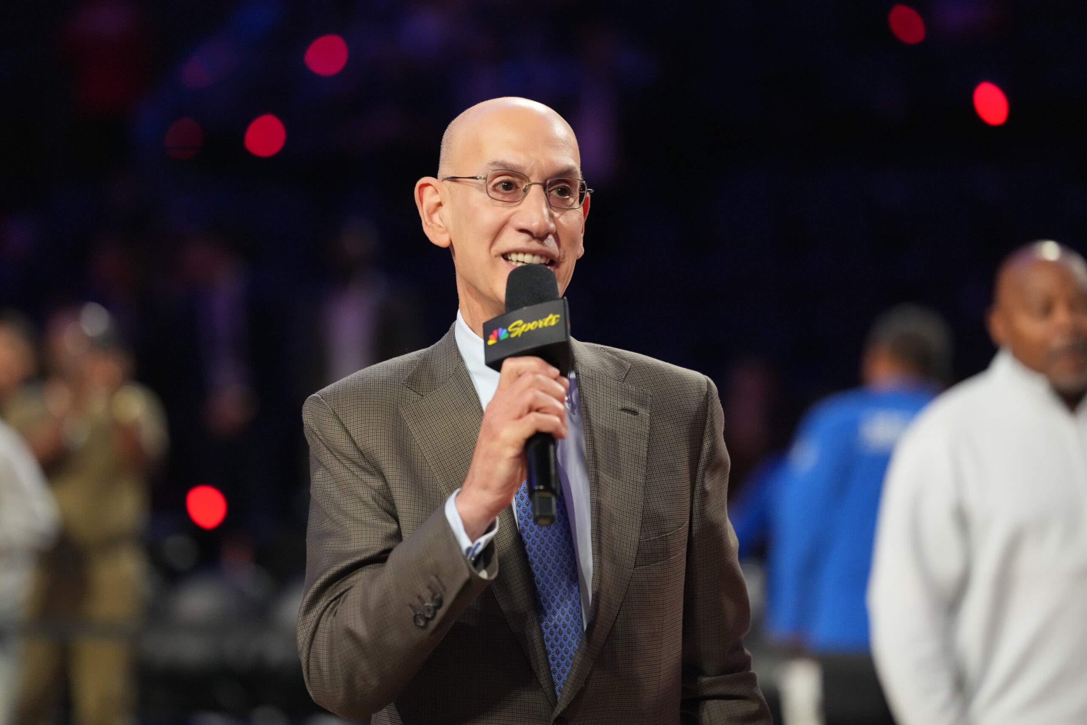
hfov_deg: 13.7
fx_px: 4529
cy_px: 362
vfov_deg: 9.1
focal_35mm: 150
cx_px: 544
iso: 5000
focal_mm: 150
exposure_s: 1/2000
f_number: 2.5
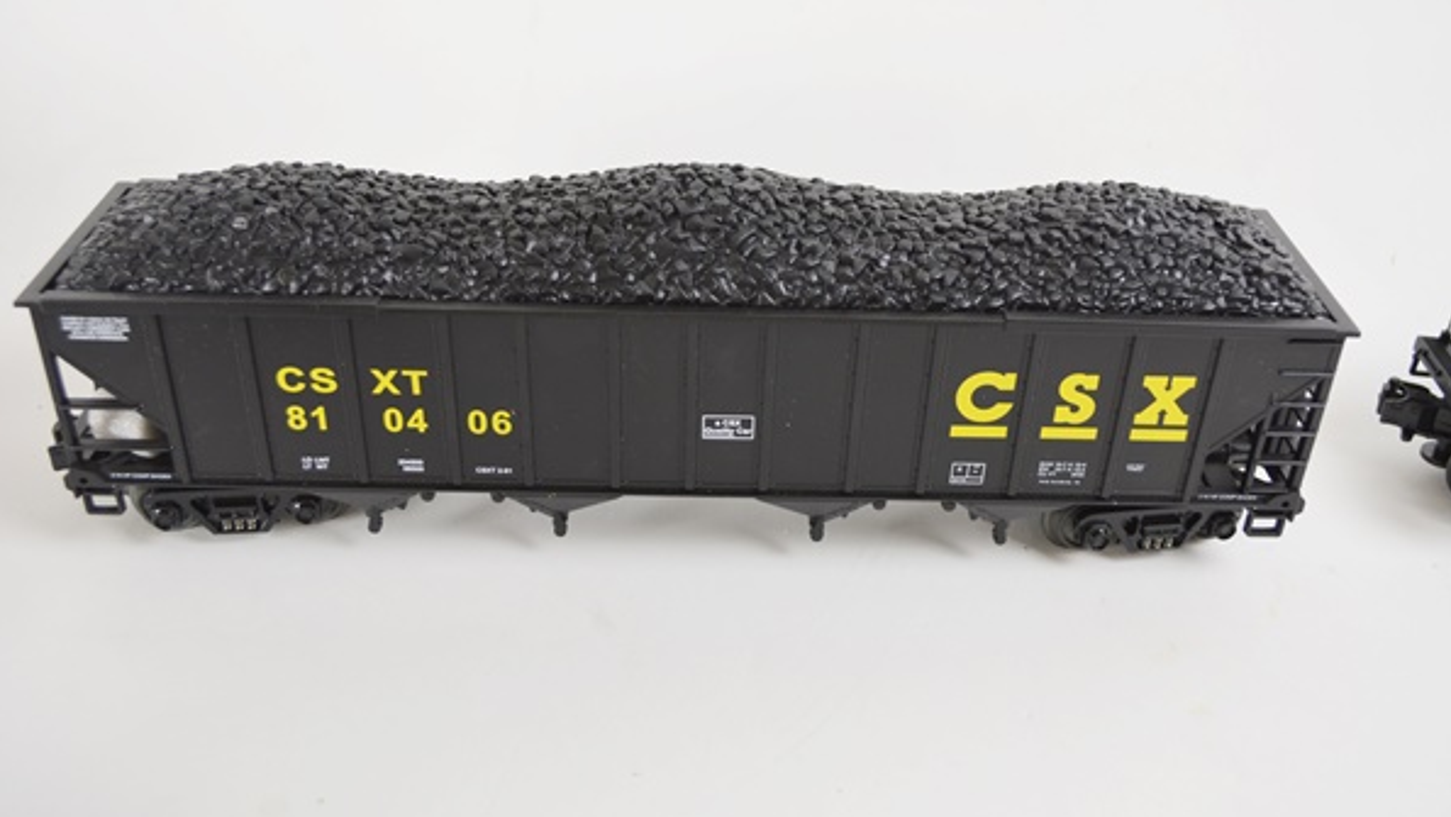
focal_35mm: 38
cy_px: 383
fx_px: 1462
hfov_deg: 52.8
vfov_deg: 31.2
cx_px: 724
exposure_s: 1/100
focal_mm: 24
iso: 400
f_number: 5
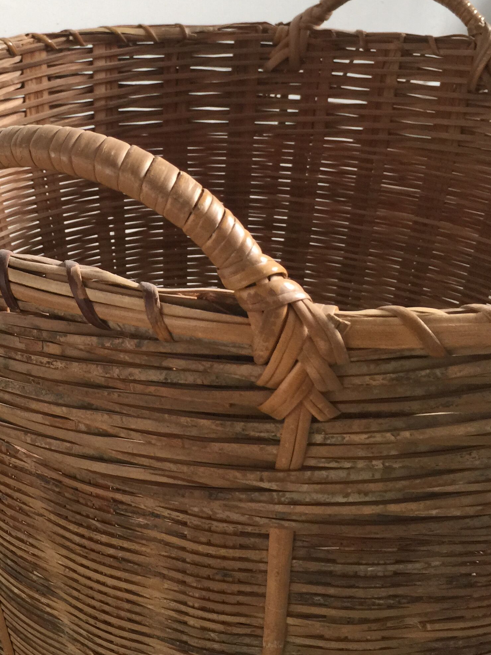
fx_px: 908
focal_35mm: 48
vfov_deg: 39.3
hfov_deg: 29.6
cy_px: 230
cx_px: 104
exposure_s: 1/33
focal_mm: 4.15
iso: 50
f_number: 2.2
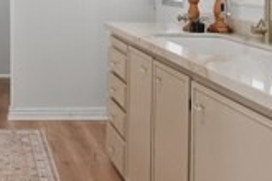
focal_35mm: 64
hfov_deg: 29.2
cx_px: -5
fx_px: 483
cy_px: -21
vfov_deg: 20.2
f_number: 4
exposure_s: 1/25
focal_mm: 16.5
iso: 400
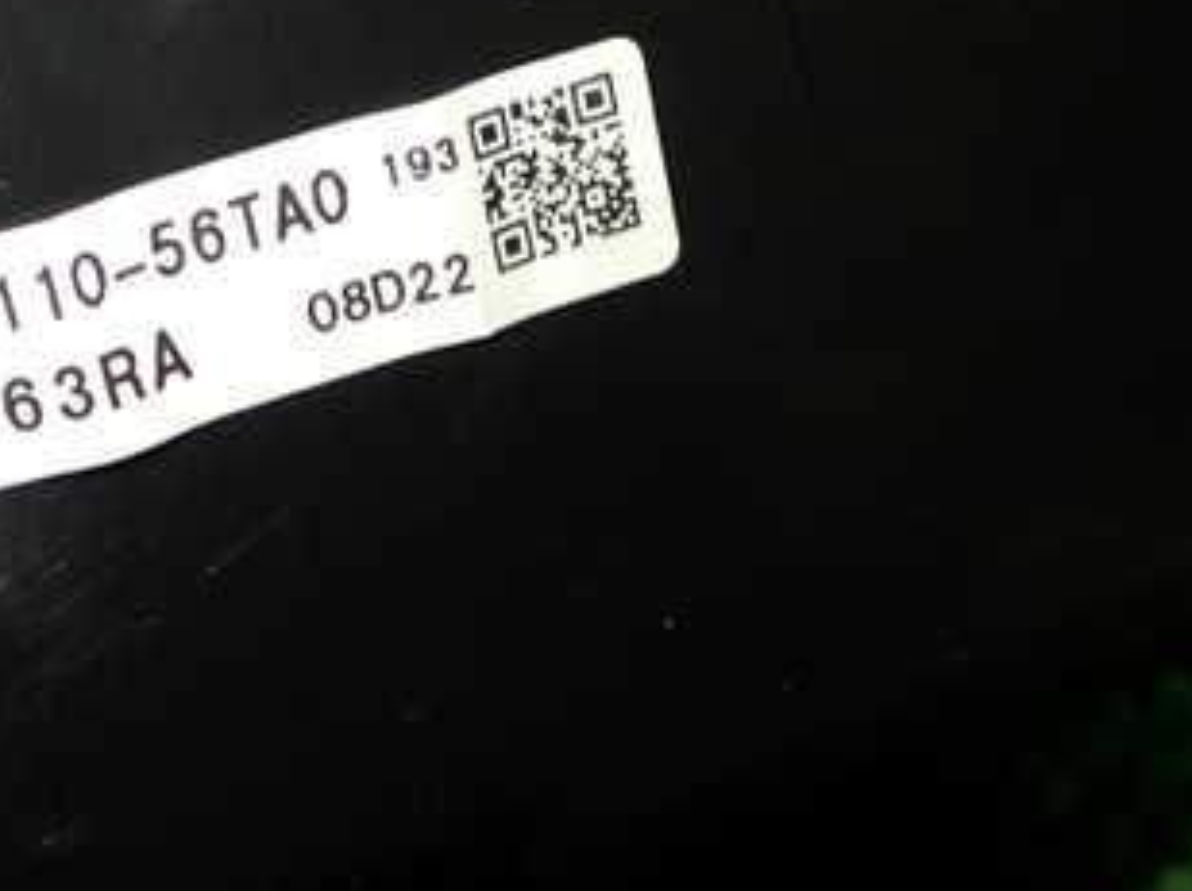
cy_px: 262
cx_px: 89
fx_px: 2408
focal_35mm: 70
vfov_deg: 20.9
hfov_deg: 26.7
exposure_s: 1/40
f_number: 2.5
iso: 200
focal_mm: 6.37
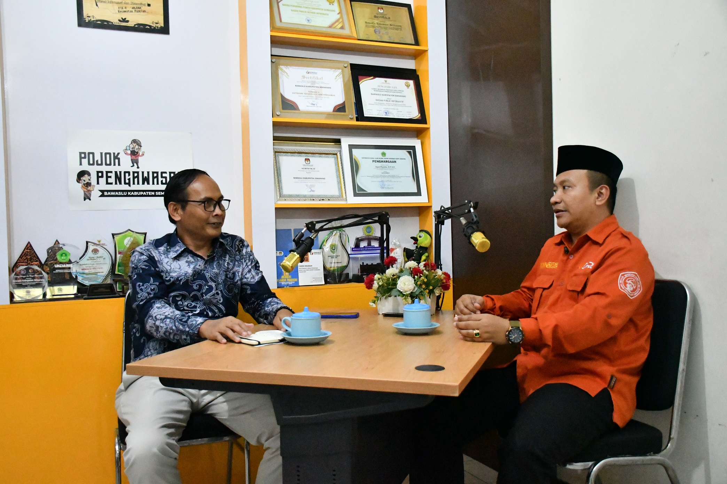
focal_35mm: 33
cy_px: 242
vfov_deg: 40.0
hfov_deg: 57.2
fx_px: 666
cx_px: 364
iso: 16000
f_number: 4
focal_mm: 22
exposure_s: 1/400
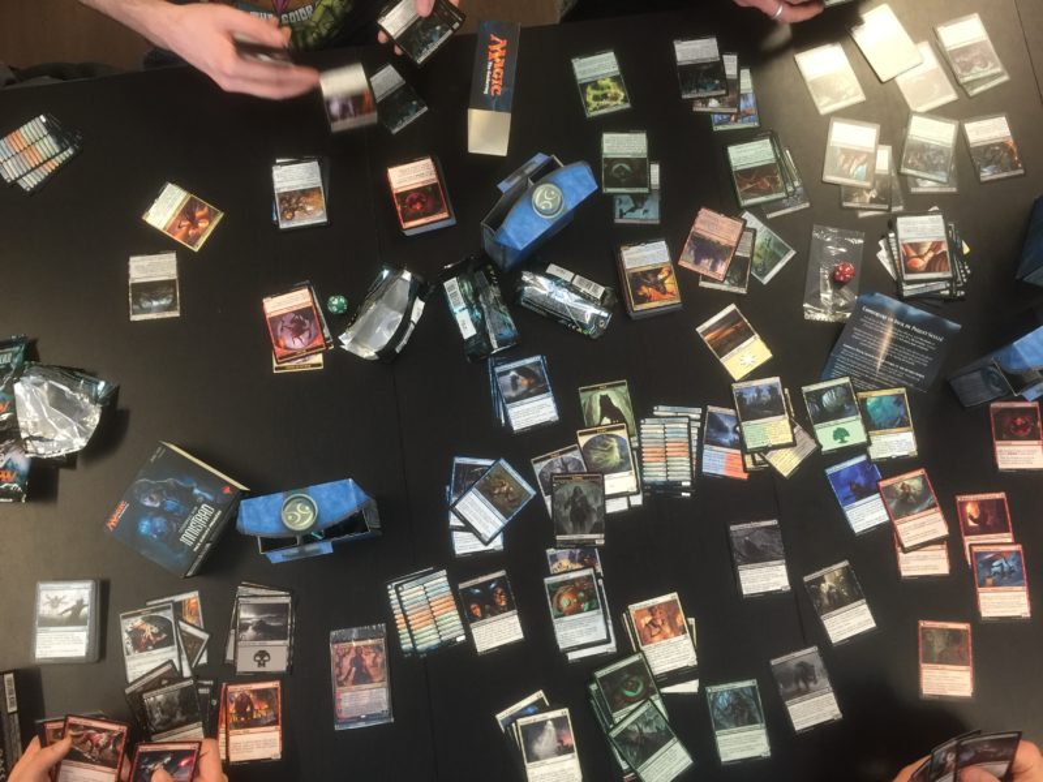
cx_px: 522
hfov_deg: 61.7
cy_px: 391
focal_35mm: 29
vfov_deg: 48.2
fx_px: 874
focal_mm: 4.15
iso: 80
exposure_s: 1/17
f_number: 2.2
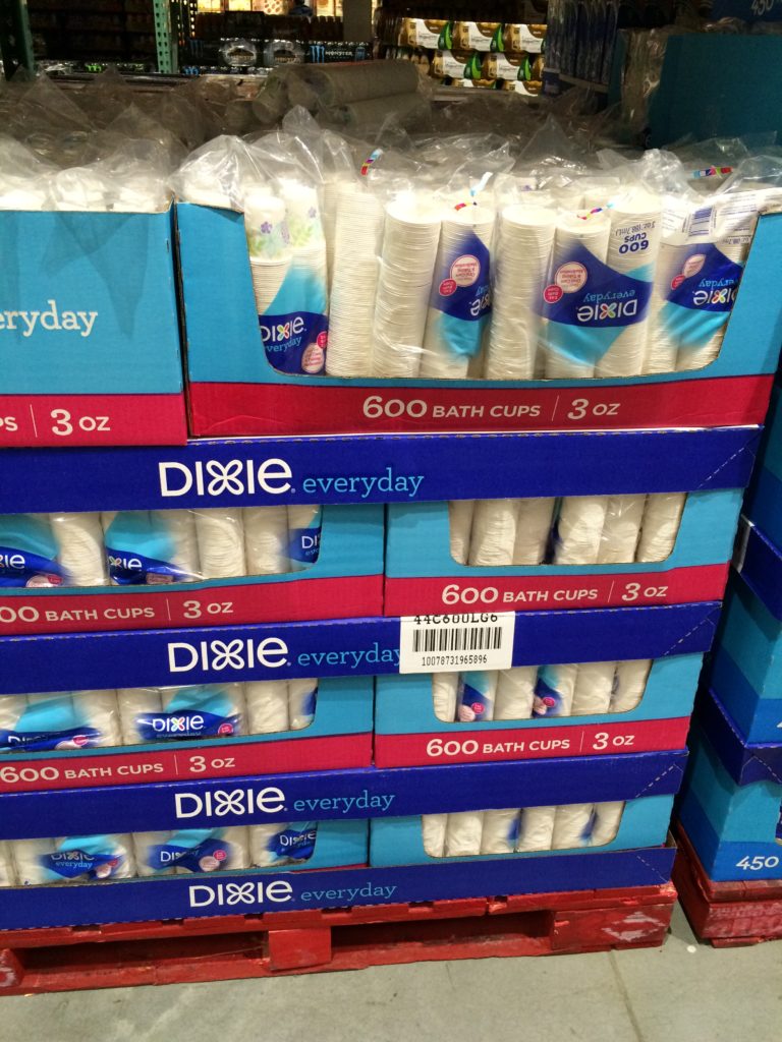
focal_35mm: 29
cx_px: 391
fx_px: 874
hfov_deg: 48.2
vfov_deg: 61.7
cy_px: 521
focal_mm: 4.15
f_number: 2.2
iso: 160
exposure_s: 1/30
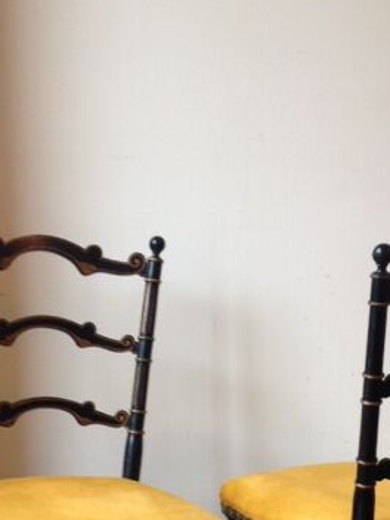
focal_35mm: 60
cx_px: 247
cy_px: 403
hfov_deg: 24.3
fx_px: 901
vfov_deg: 31.5
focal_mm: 4.12
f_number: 2.4
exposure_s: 1/20
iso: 80
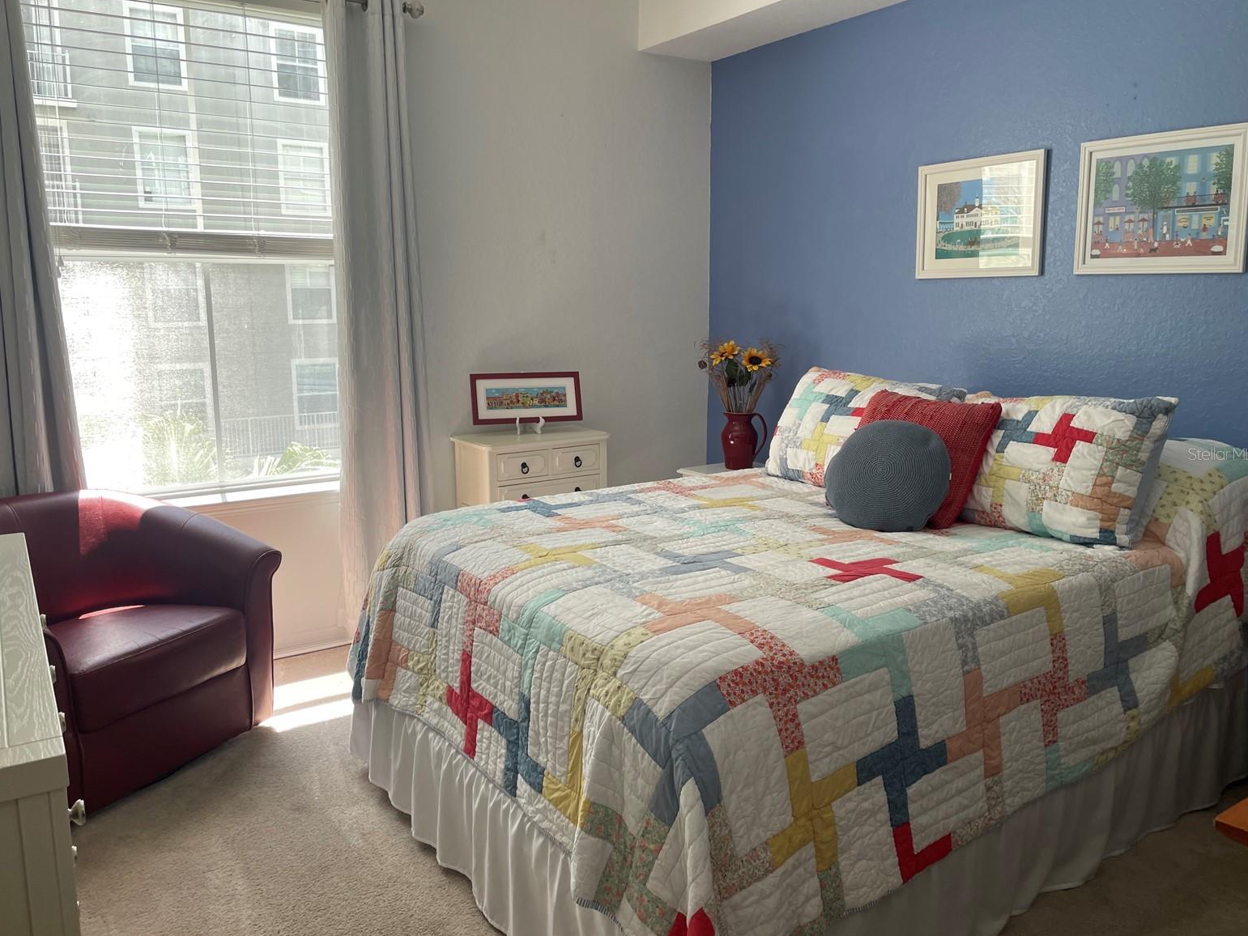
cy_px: 453
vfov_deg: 51.4
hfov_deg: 65.3
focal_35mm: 27
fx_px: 973
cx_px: 616
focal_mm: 4.2
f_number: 1.6
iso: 32
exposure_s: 1/171
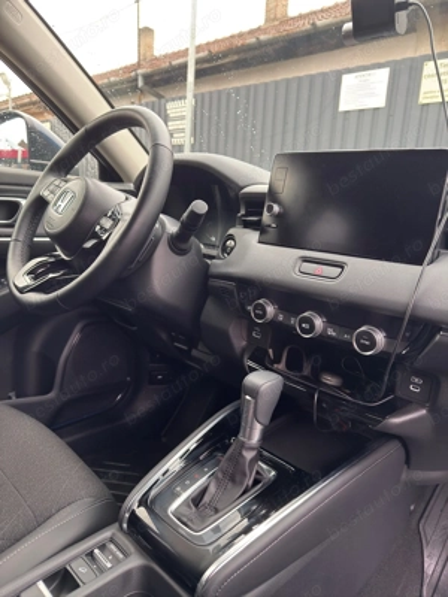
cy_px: 298
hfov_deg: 56.8
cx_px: 224
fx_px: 414
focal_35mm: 24
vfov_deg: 71.6
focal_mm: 6.76
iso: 160
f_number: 1.78
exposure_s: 1/60
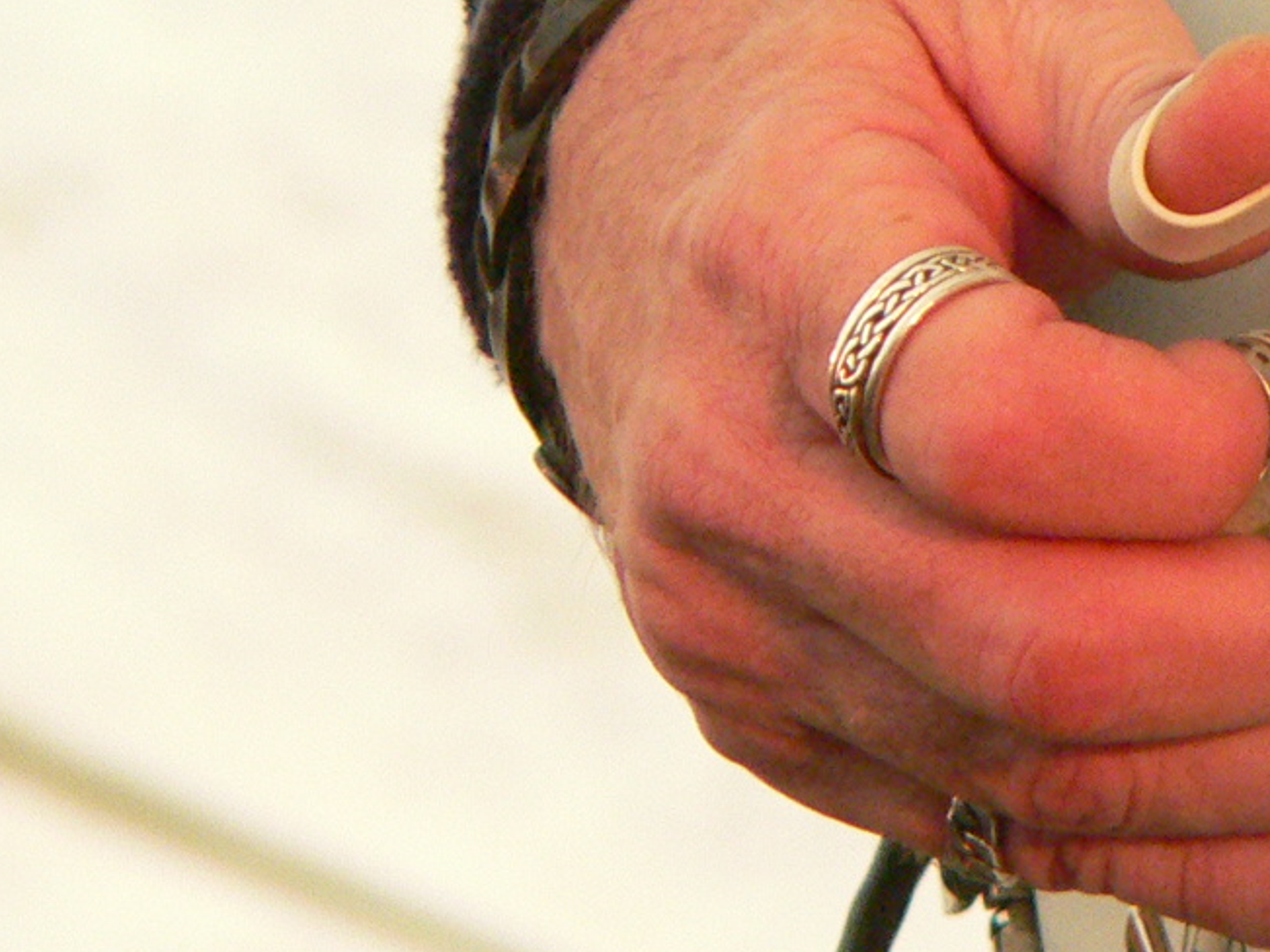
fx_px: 38956
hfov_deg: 1.9
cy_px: 291
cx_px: 1492
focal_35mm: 1062
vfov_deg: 1.4
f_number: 4
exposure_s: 1/400
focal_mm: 72
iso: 400
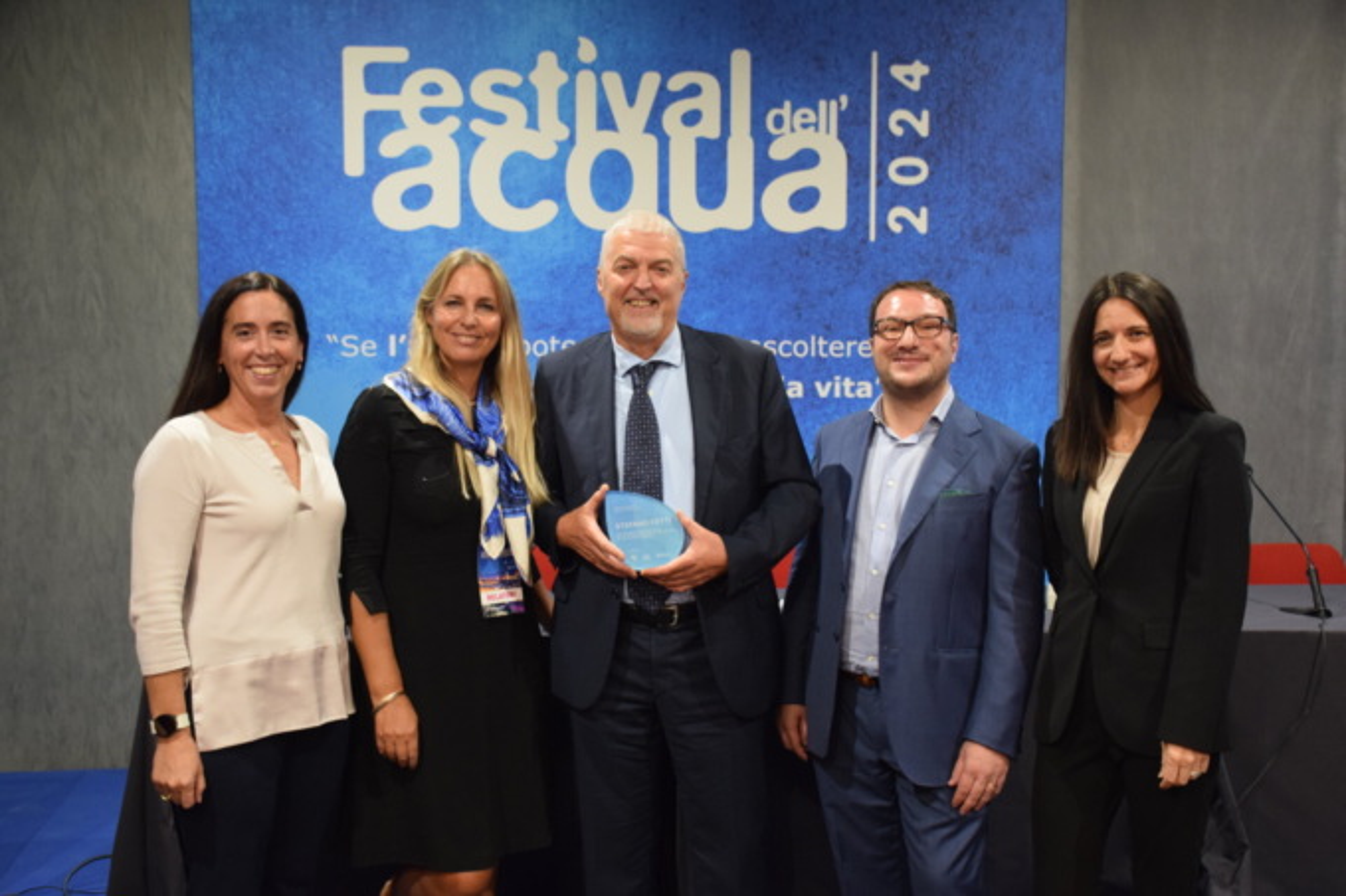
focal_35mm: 40
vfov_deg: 33.0
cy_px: 448
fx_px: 1514
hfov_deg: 47.9
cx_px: 673
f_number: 4
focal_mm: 27
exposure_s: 1/60
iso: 1800
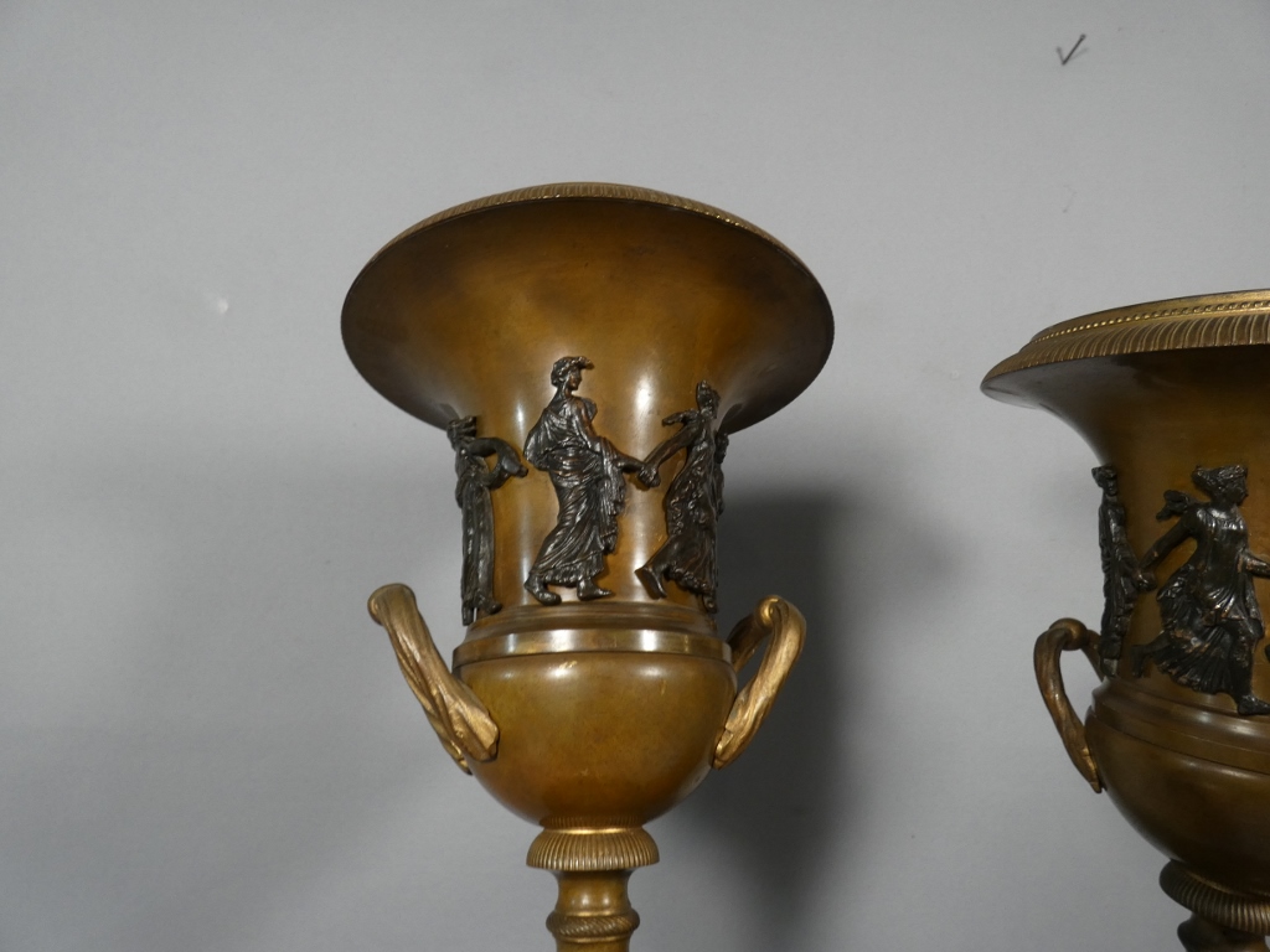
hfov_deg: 81.7
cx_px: 635
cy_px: 476
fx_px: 734
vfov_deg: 66.0
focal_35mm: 20
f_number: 2.8
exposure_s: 1/125
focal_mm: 3.6
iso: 125
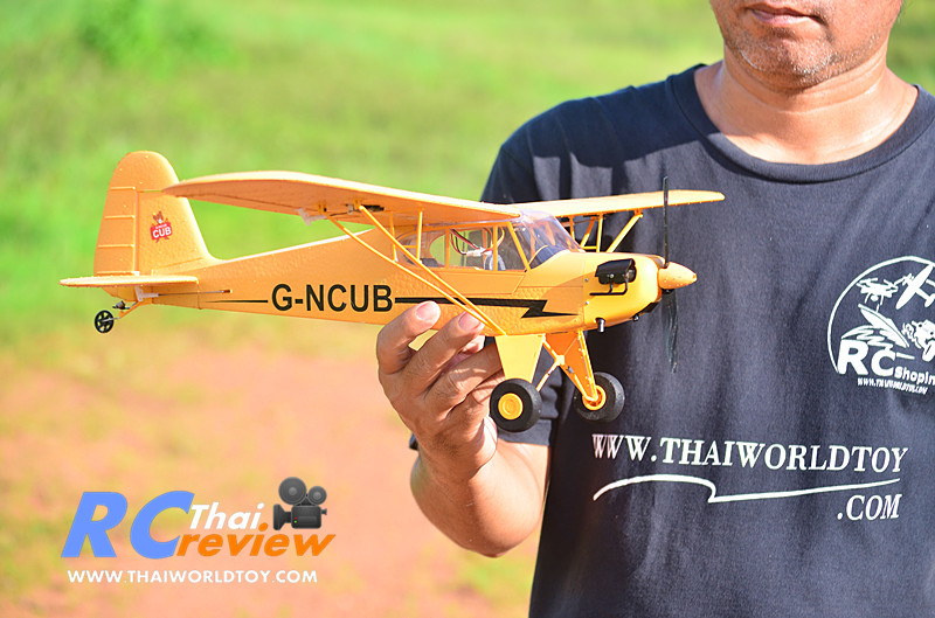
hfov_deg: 16.1
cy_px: 309
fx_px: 3303
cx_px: 468
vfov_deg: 10.7
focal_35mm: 128
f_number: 5.6
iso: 100
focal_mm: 85
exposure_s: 1/160
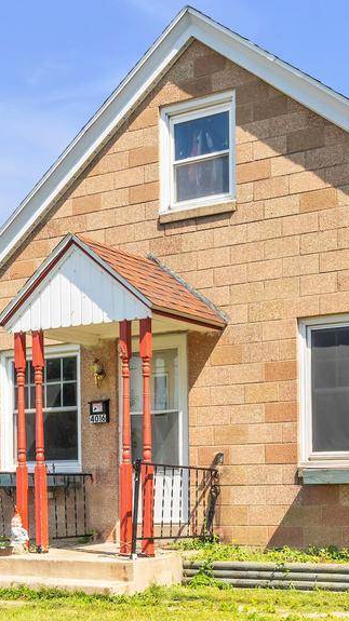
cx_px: 292
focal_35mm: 49
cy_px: 425
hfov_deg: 23.9
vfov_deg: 41.4
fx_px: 807
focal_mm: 14
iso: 100
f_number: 9
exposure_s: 1/100
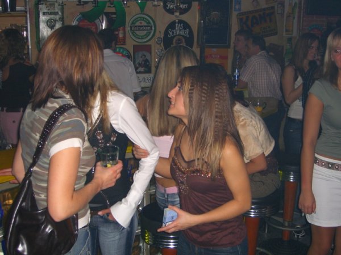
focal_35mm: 46
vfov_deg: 31.5
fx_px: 453
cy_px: 128
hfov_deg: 41.2
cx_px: 170
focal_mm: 9.5
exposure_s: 1/60
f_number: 3.1
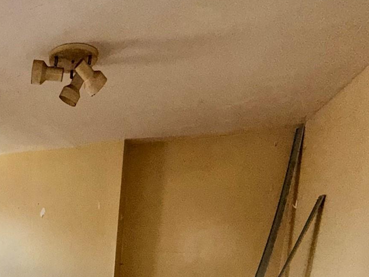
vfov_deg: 36.7
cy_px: 300
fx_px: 352
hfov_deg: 47.0
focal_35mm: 33
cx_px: 8
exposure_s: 1/122
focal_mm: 2.22
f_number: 2.2
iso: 80
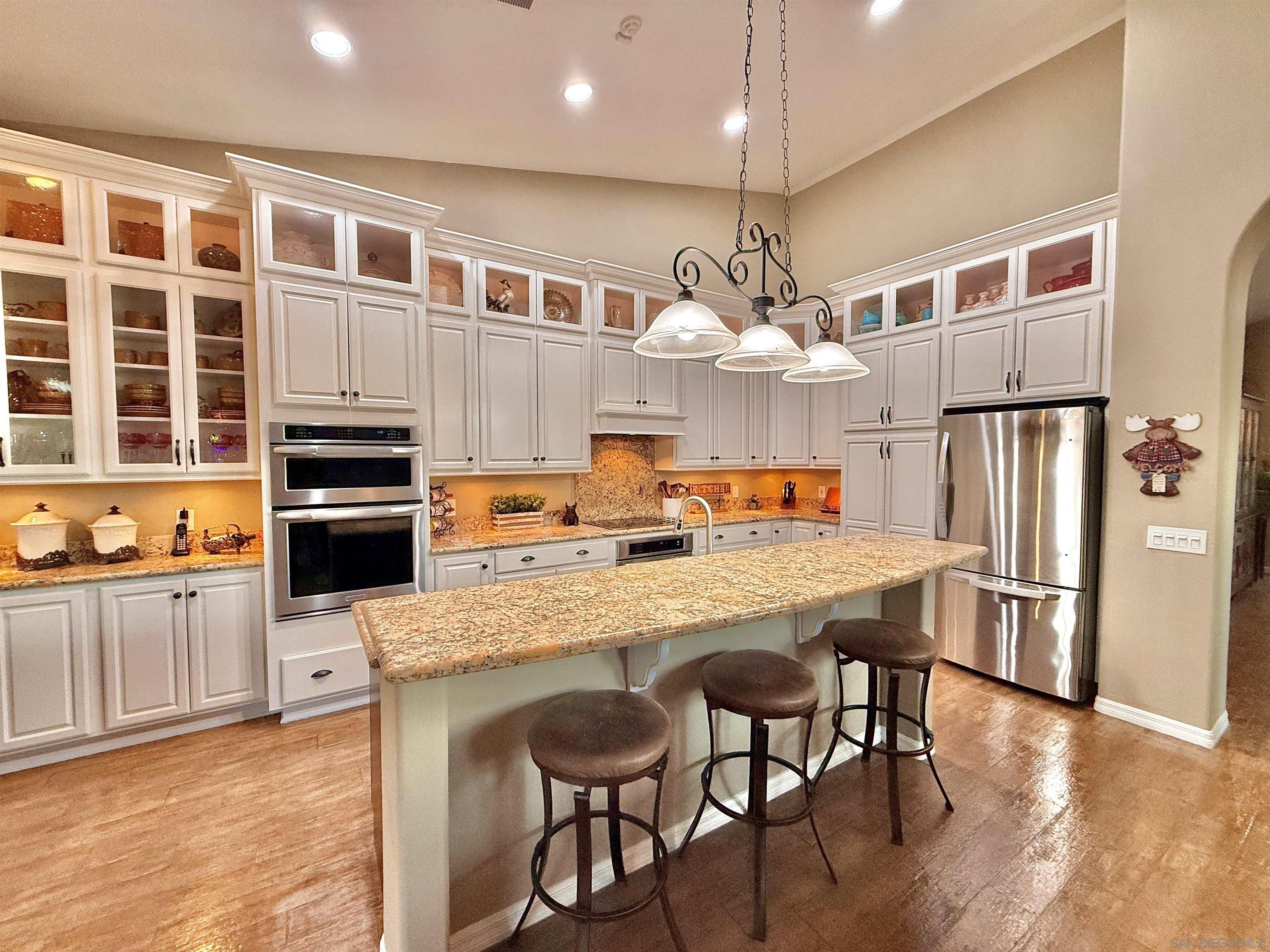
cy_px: 476
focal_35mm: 14
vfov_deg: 85.7
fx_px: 514
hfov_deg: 102.1
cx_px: 635
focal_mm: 2.22
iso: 320
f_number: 2.2
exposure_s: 1/120
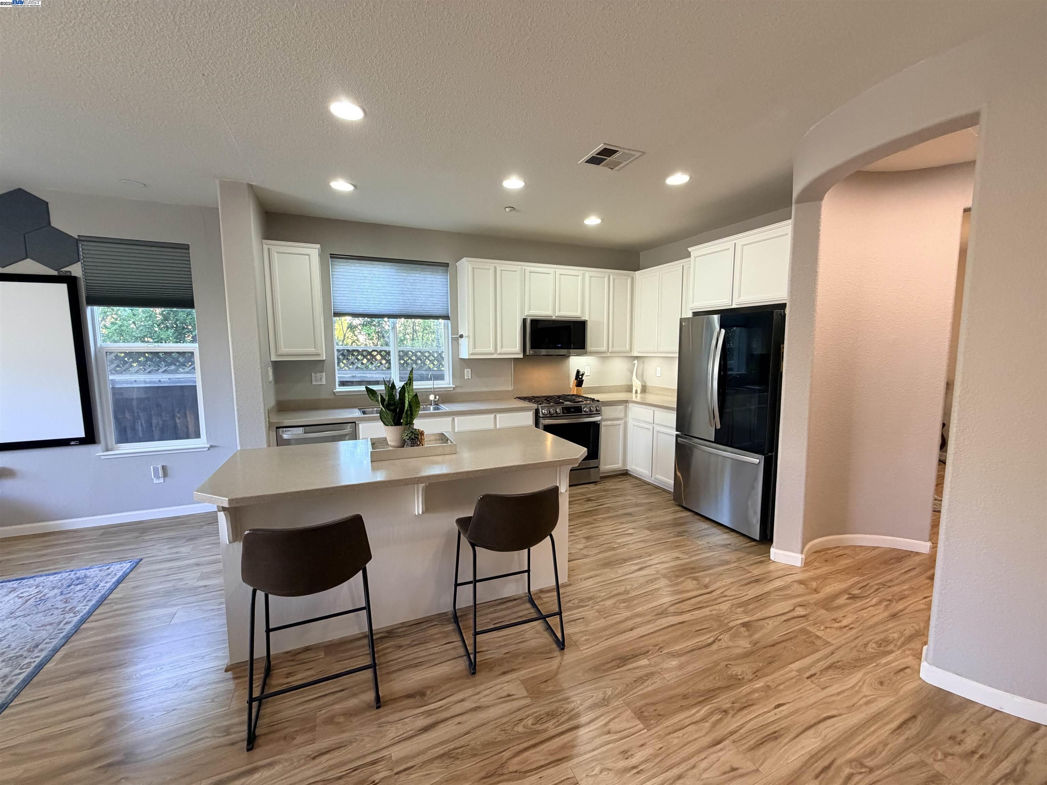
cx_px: 524
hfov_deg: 102.1
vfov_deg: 85.7
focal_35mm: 14
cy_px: 392
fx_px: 423
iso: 250
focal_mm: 2.22
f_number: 2.2
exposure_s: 1/60
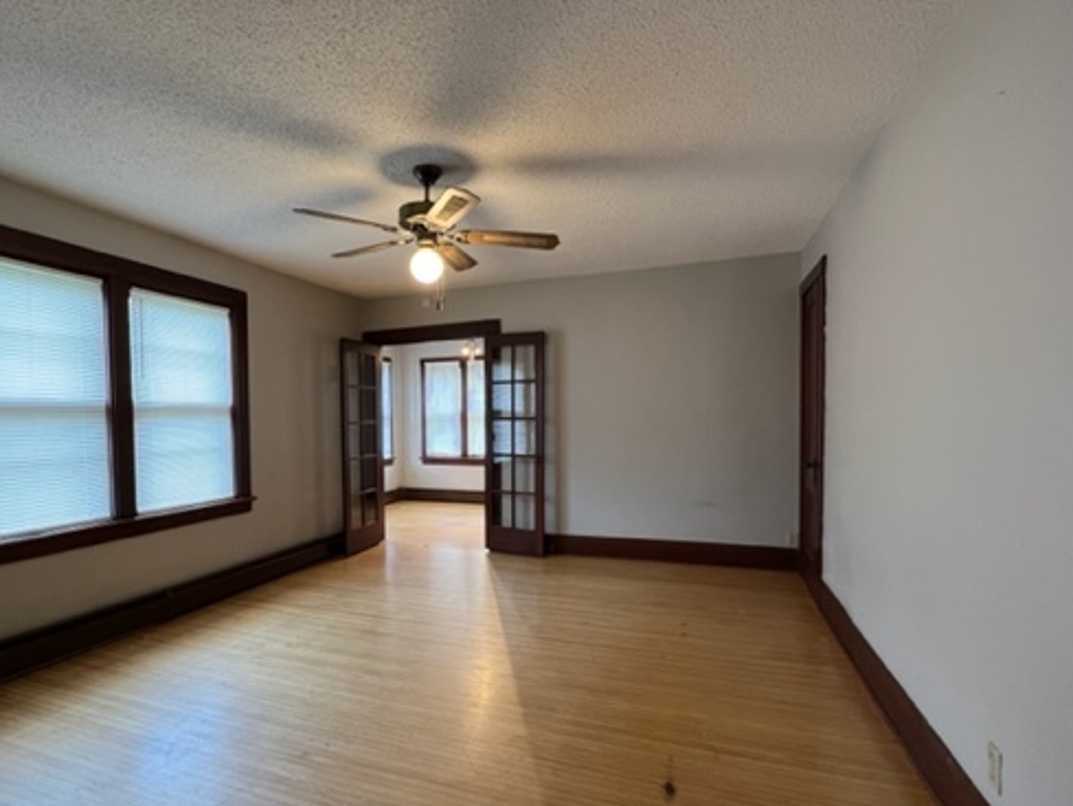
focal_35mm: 17
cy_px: 439
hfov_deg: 90.7
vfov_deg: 74.6
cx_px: 478
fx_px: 527
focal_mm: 1.57
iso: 250
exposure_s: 1/60
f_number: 1.8
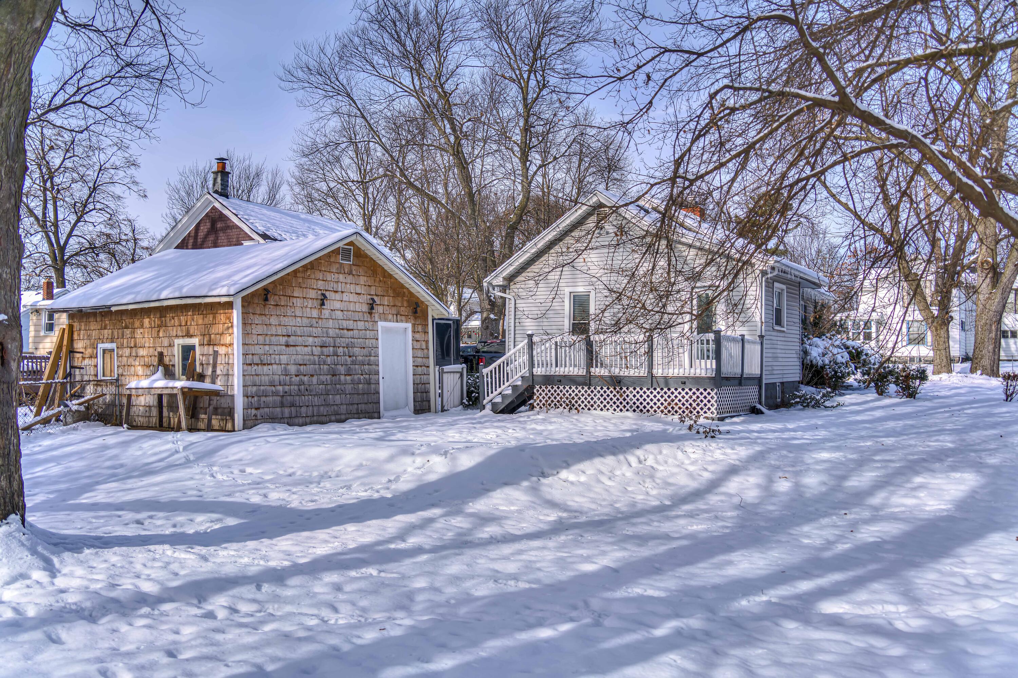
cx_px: 509
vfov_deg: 43.6
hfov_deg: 61.9
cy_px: 339
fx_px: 848
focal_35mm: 30
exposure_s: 1/4000
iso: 200
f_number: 2.8
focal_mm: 30
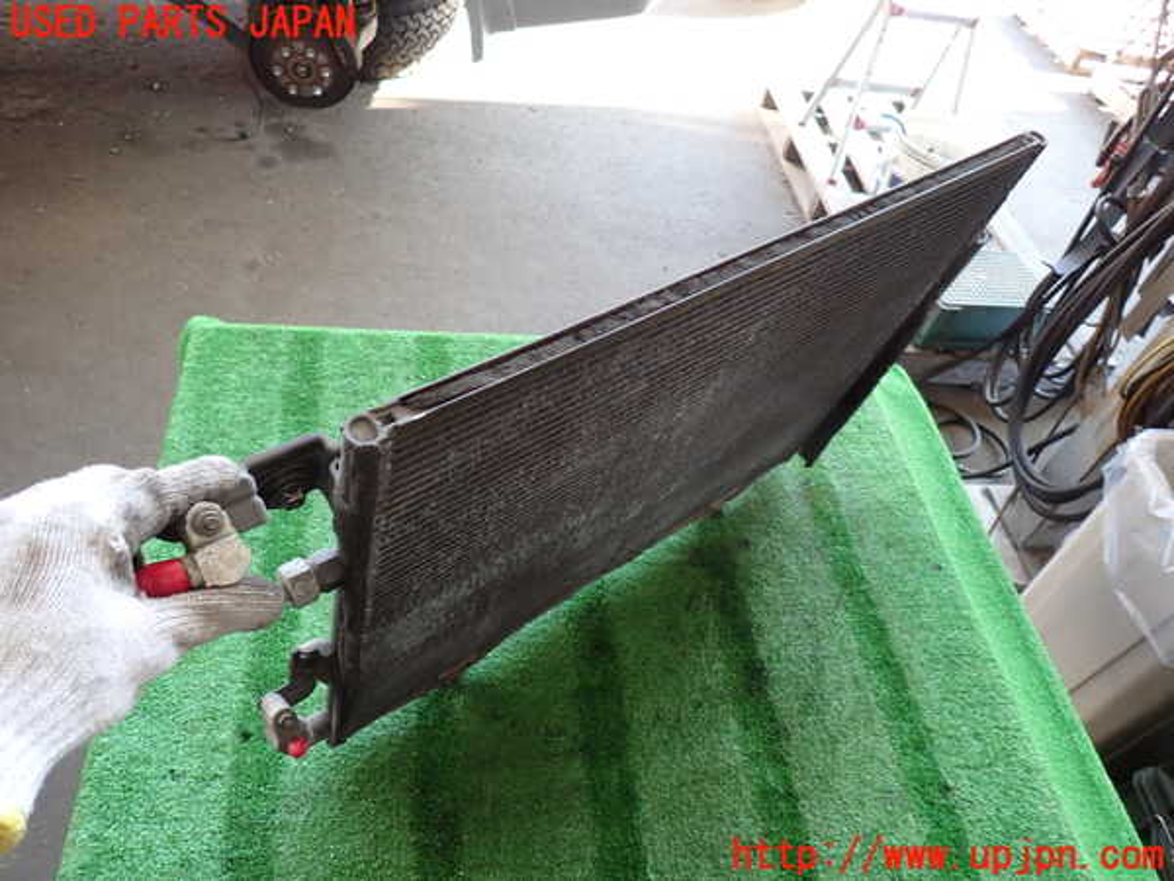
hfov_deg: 69.4
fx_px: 848
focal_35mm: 25
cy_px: 440
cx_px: 587
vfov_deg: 54.9
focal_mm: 4.5
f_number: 2
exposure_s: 1/60
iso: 160
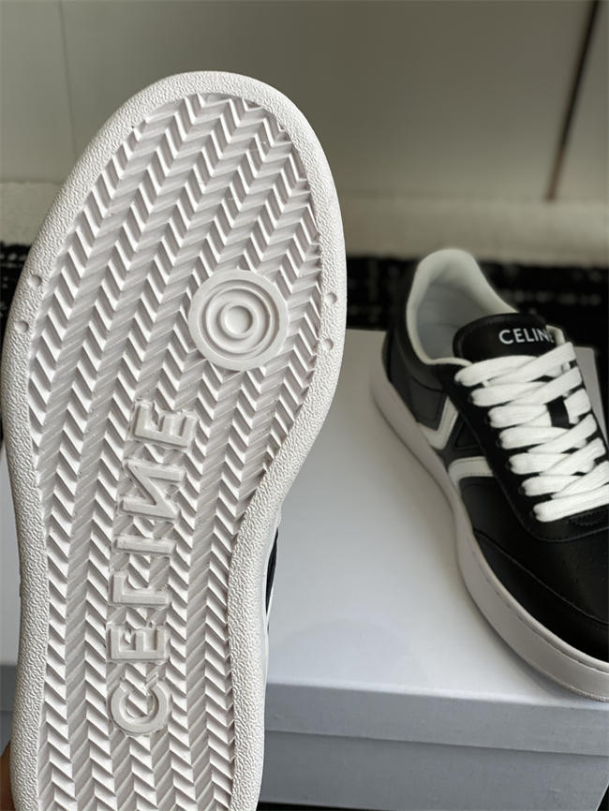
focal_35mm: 52
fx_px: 1219
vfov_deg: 36.8
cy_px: 406
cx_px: 304
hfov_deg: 28.0
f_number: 2
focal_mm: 6
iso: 20
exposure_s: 1/448
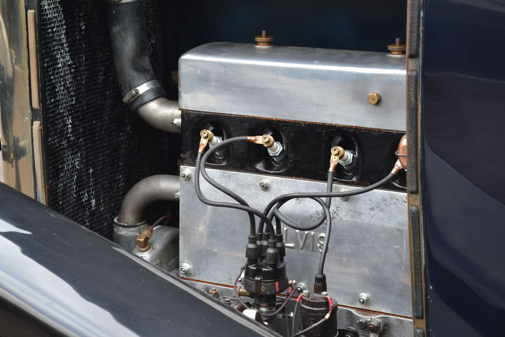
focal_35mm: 82
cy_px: 168
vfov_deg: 16.6
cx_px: 252
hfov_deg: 24.6
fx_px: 1157
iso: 400
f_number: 5.6
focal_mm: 55
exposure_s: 1/100
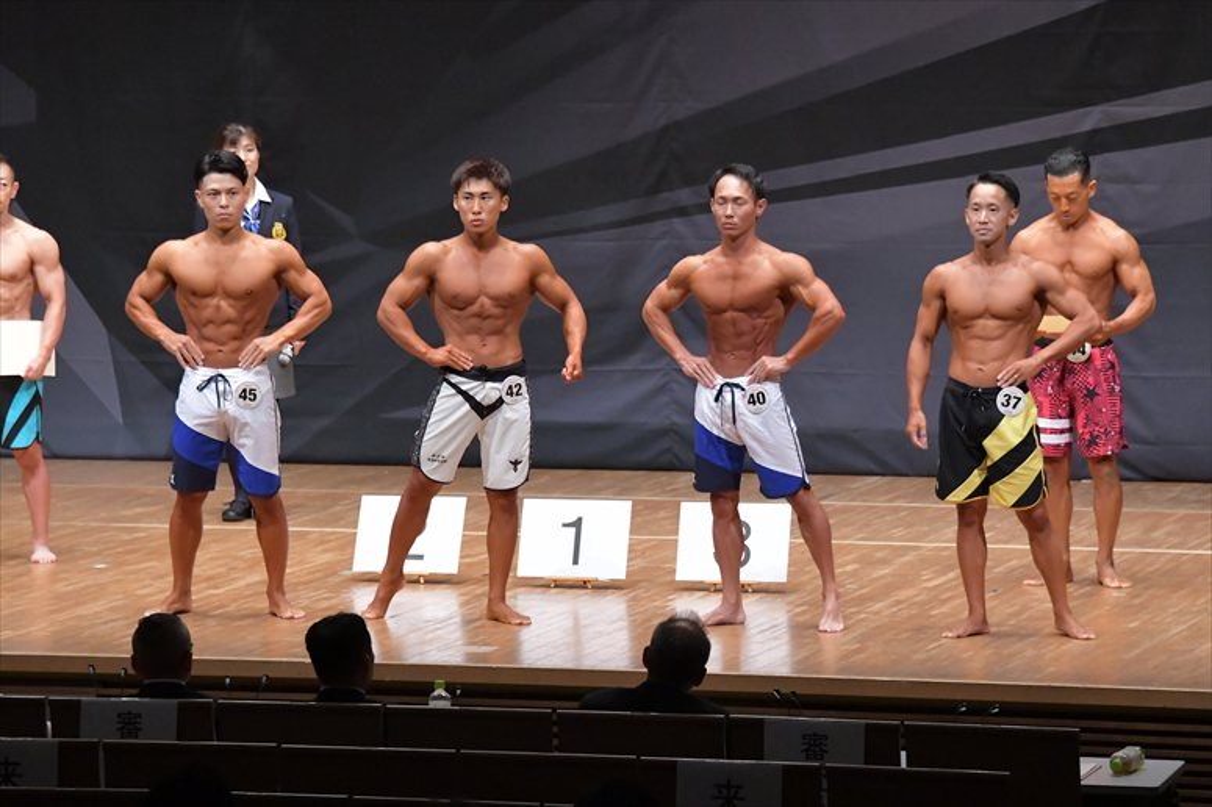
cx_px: 606
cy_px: 404
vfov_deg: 7.5
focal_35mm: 183
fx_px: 6158
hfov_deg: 11.2
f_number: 5.6
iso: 8000
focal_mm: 122
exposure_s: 1/400
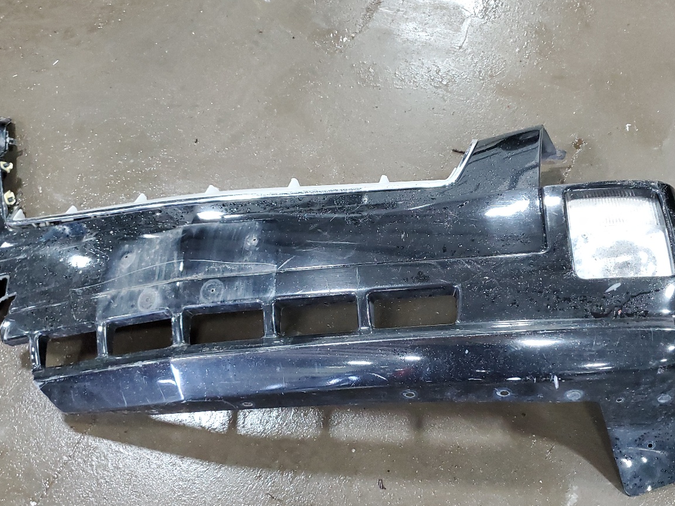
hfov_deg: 51.2
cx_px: 384
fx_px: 702
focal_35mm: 36
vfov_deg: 39.5
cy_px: 301
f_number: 1.5
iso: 353
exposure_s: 1/60.2
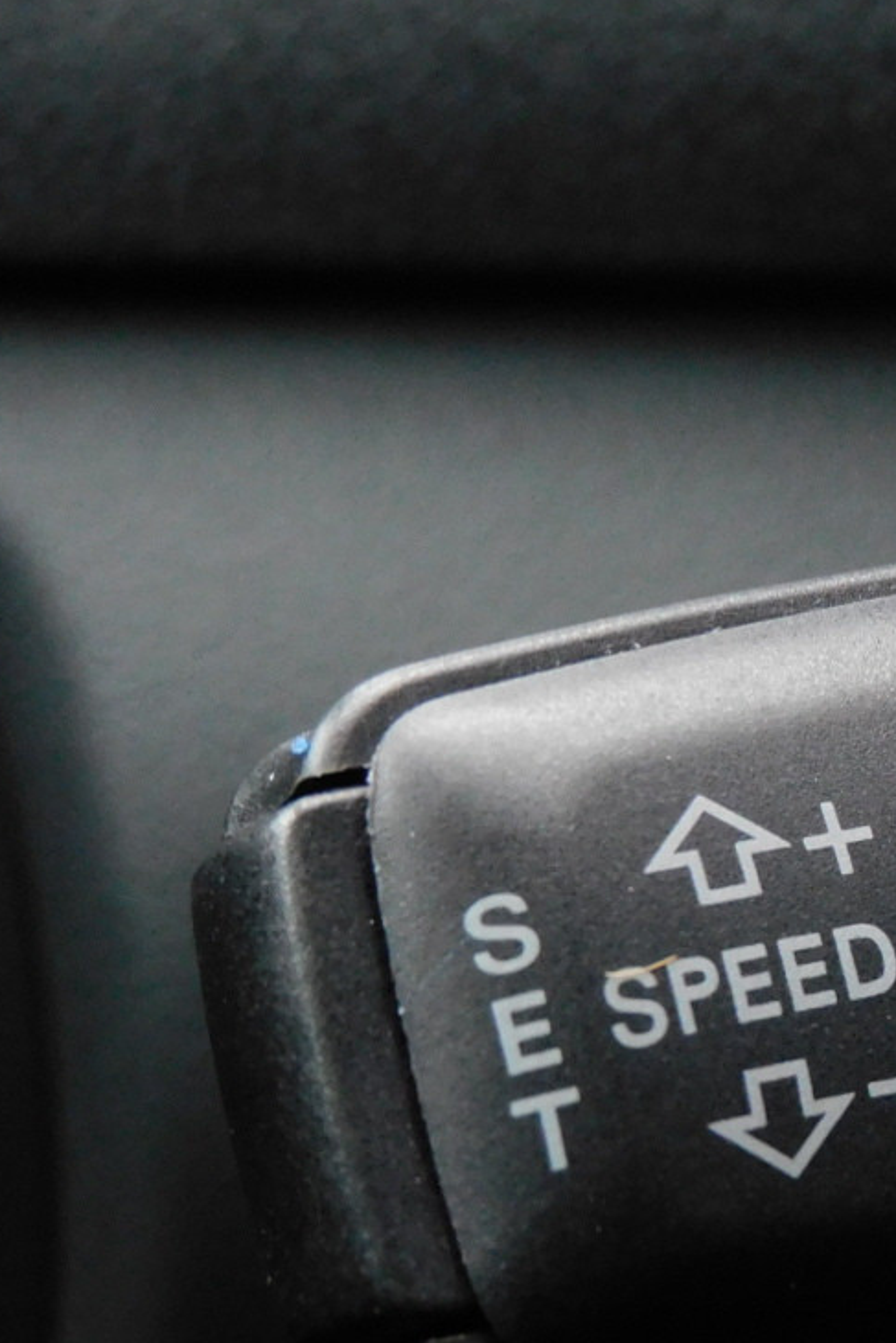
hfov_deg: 11.8
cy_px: 887
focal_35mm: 114
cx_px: 1062
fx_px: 4254
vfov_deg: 17.9
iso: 400
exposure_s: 1/15
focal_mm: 9
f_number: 4
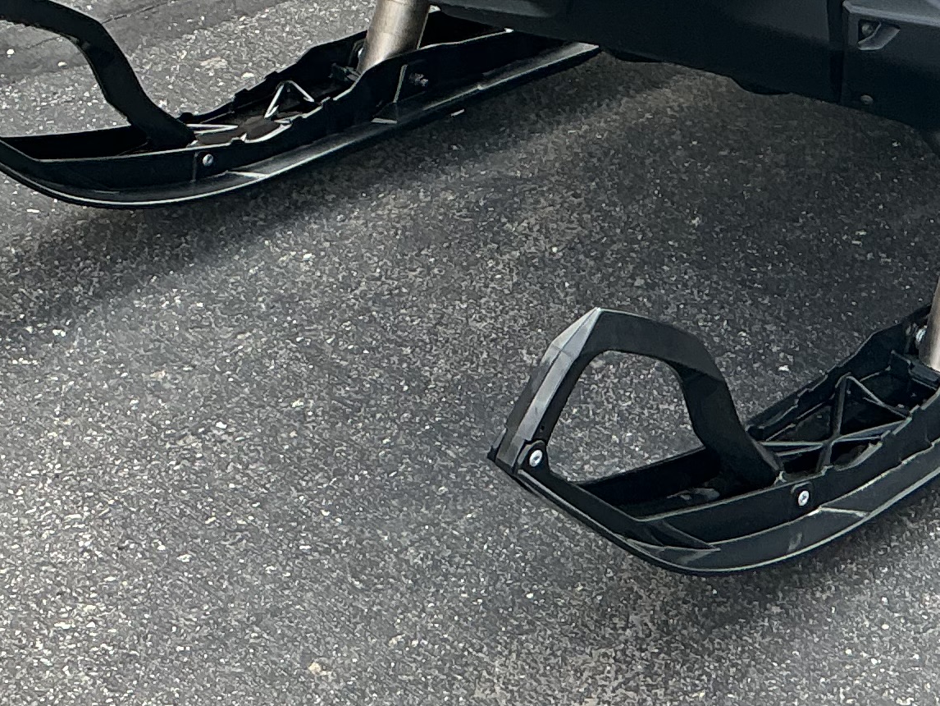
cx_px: 966
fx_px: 2770
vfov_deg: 13.6
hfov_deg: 18.7
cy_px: -361
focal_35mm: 102
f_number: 1.8
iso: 20
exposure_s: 1/197
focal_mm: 3
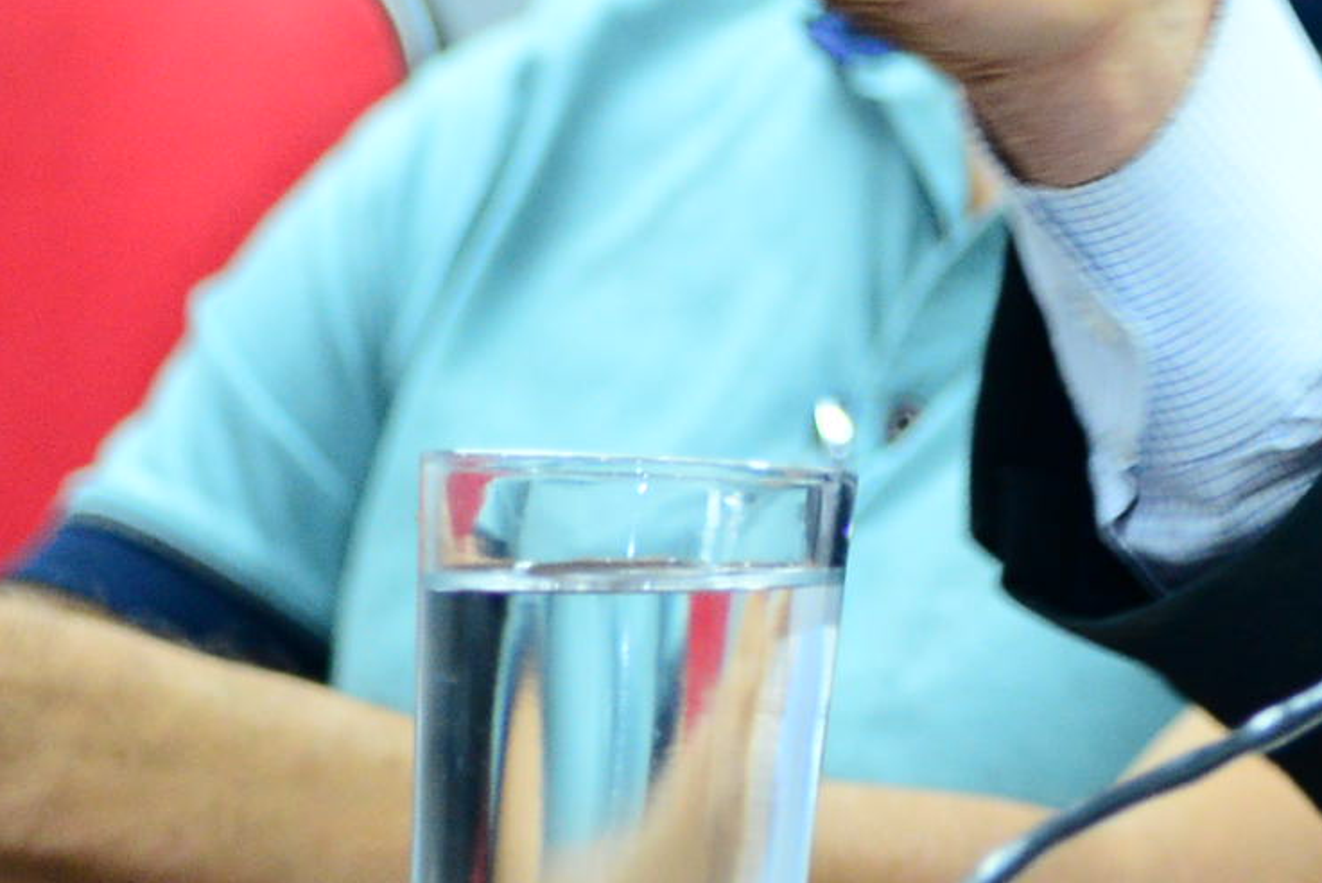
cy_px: -373
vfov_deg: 2.8
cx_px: 2266
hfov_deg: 4.2
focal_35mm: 490
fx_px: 18000
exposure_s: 1/60
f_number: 4
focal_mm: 120
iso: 1600
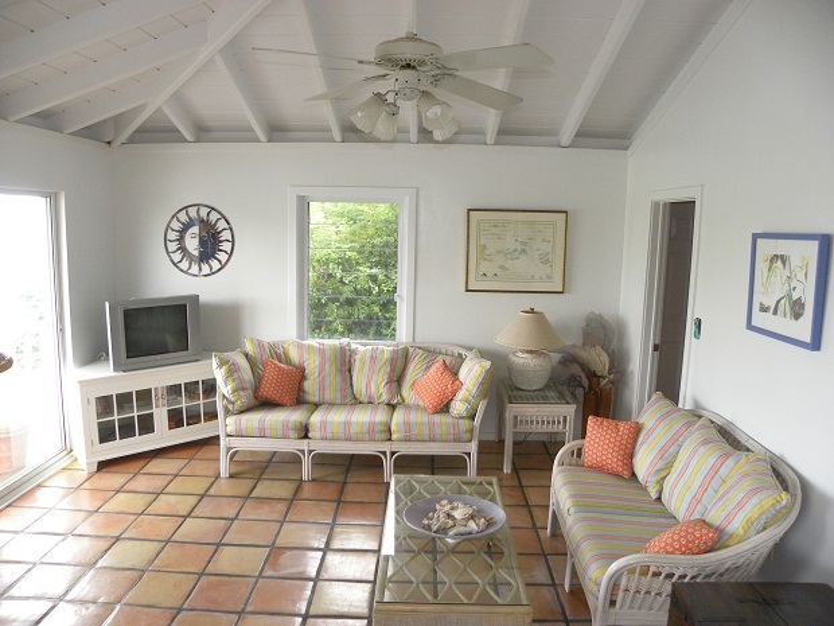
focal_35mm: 26
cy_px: 313
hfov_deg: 67.3
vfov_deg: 53.1
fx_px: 626
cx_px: 417
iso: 256
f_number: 2.8
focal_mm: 4.6
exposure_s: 1/72.2
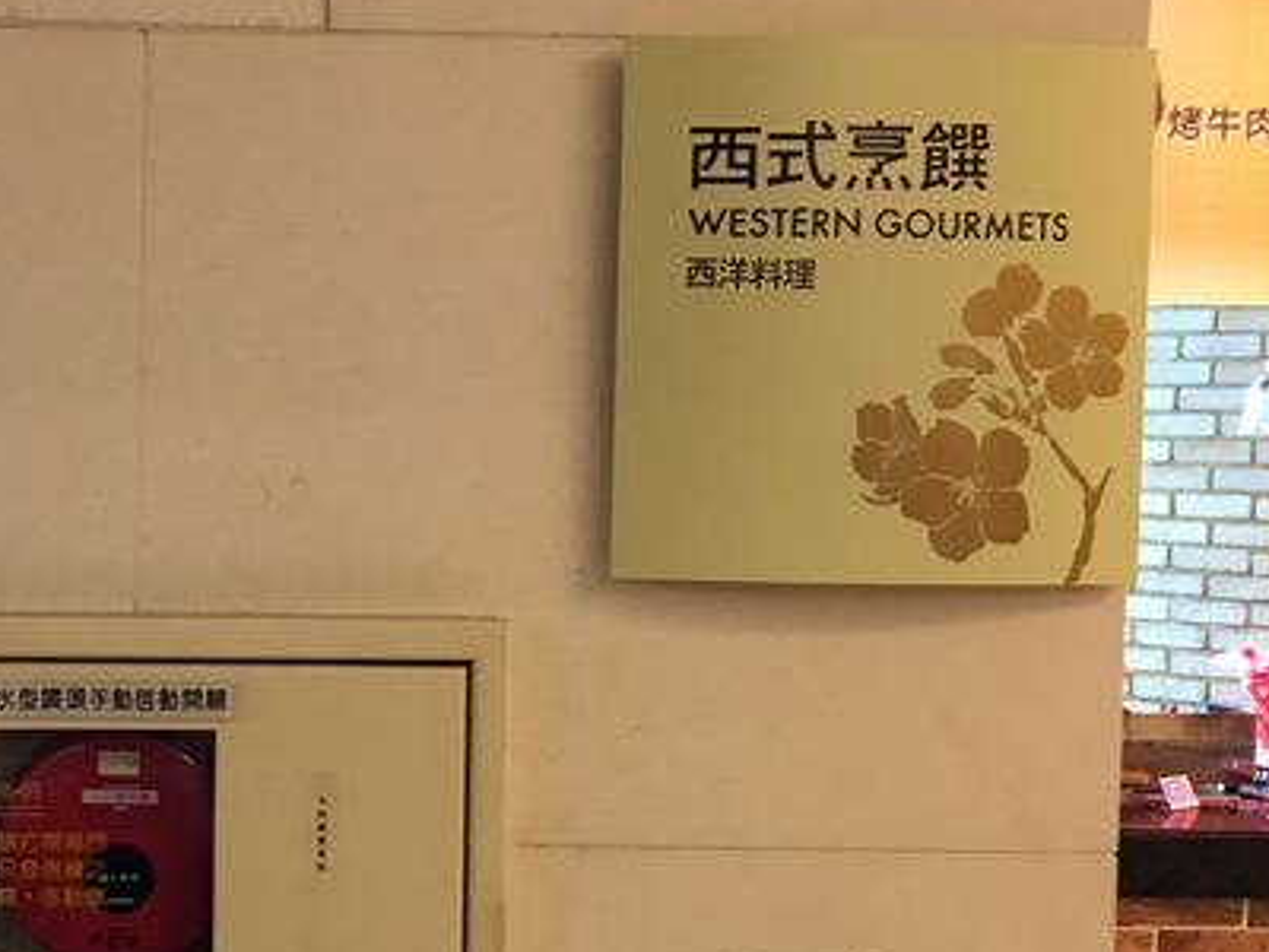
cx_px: 184
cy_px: 552
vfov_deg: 25.2
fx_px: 2126
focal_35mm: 58
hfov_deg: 32.0
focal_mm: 4.15
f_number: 2.2
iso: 100
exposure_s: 1/10
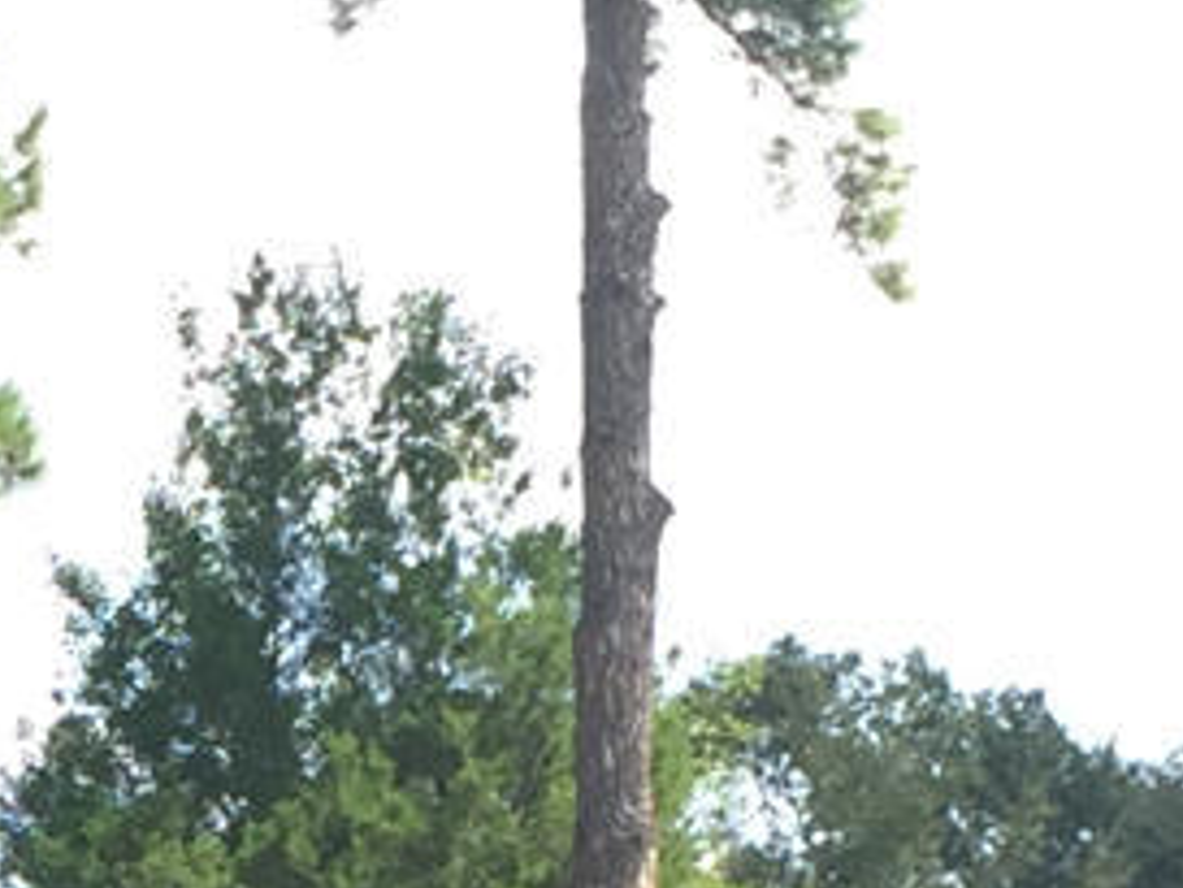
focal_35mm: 180
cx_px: -277
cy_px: 1715
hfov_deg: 10.8
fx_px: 6154
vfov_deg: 7.9
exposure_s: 1/384
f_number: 2.2
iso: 32
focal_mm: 4.15
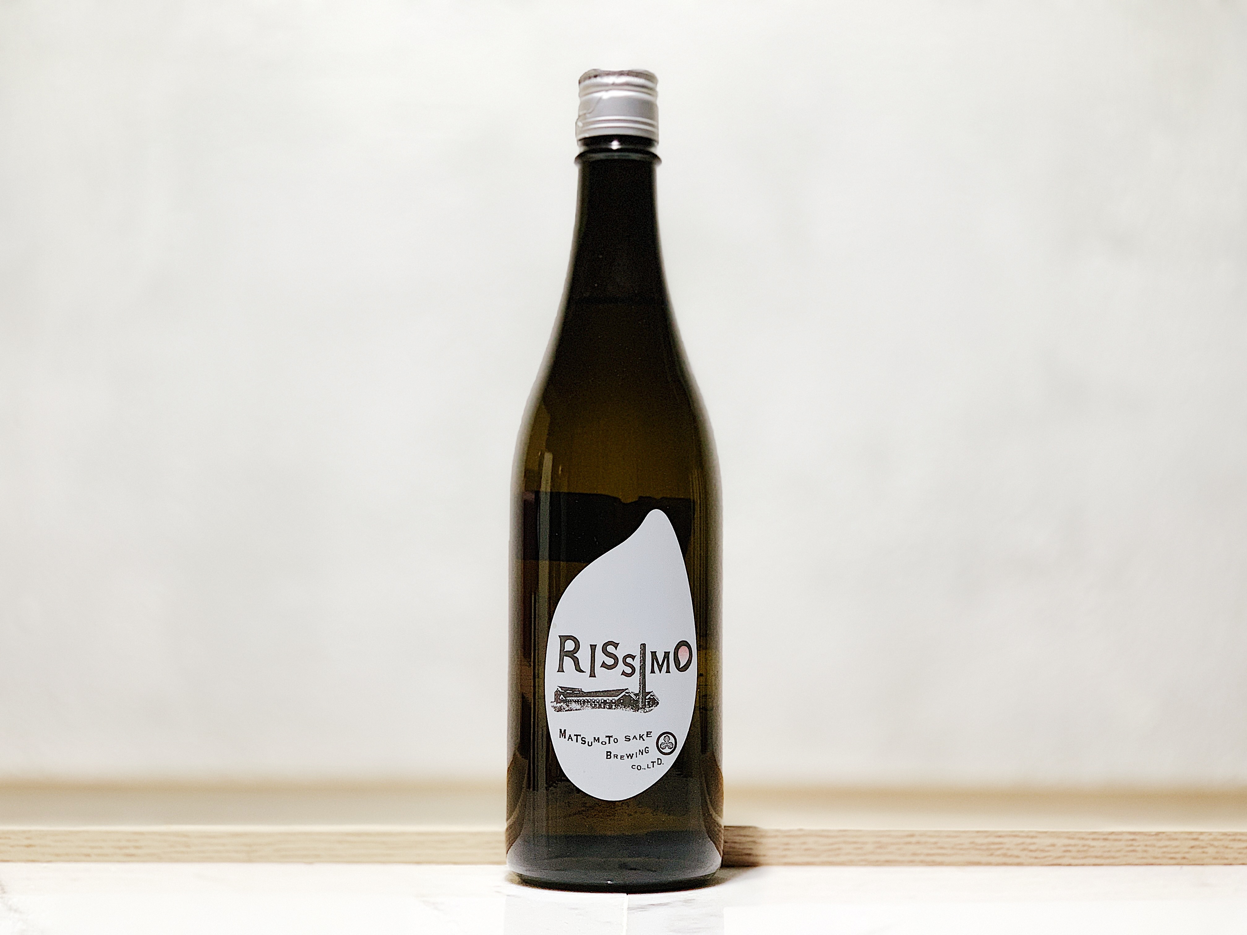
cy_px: 468
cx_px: 624
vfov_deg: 28.0
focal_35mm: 52
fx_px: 1873
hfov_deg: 36.8
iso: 125
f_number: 2.4
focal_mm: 6
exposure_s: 1/78
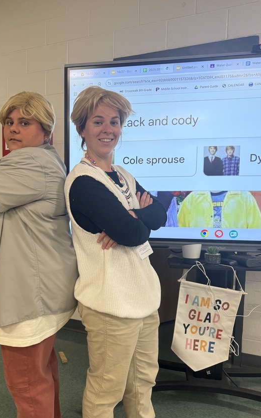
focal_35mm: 31
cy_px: 229
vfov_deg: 61.1
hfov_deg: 40.0
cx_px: 81
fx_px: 353
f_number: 1.78
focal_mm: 6.76
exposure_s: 1/90
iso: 125
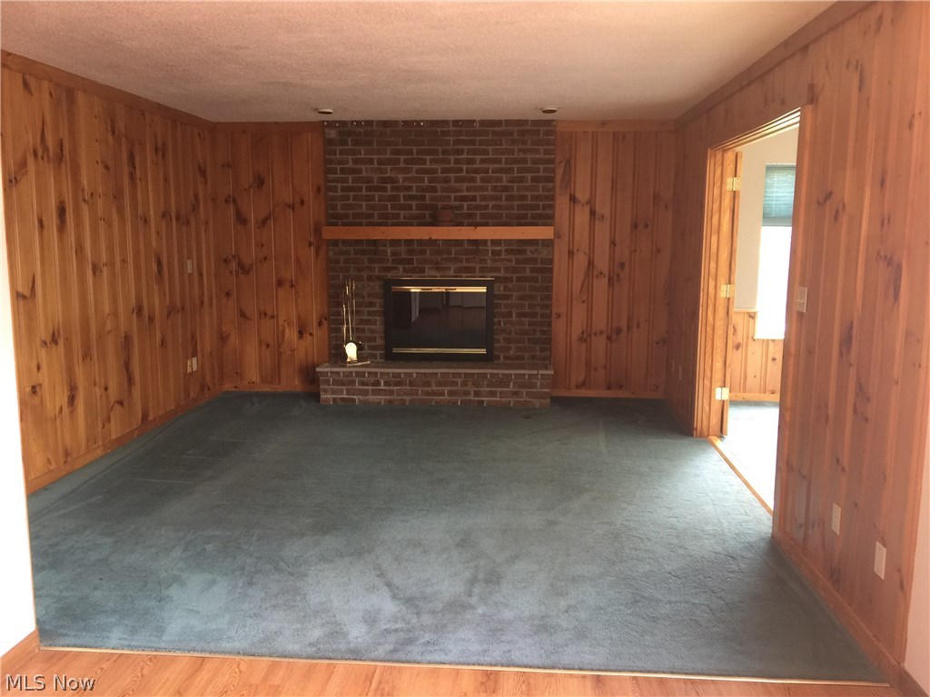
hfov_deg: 61.7
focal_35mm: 29
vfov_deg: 48.2
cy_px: 348
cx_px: 465
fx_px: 779
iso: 64
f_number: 2.2
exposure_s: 1/15
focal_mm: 4.15
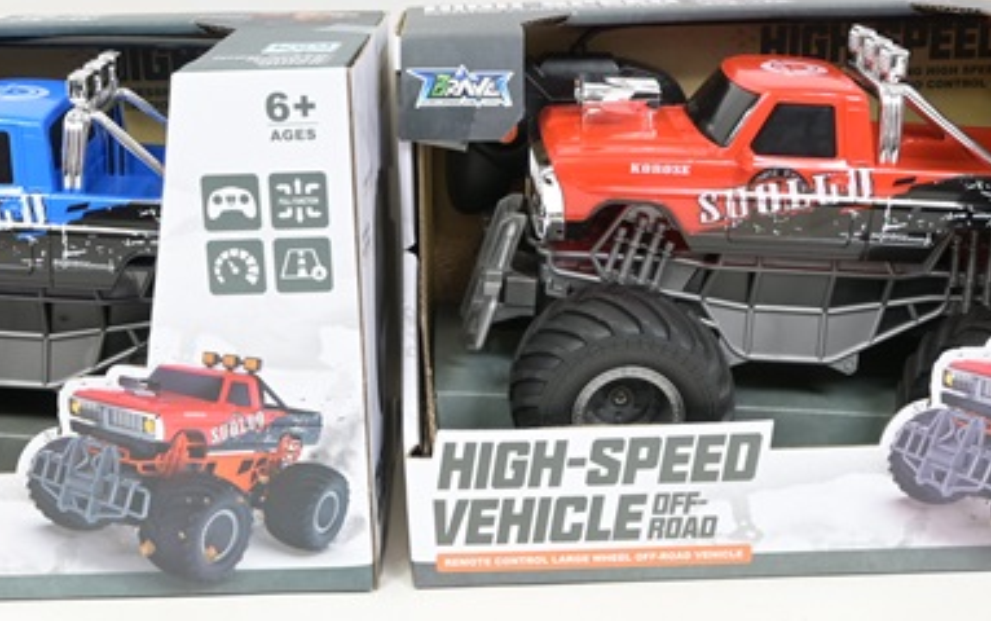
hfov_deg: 39.5
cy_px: 263
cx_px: 454
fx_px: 1378
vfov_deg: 25.4
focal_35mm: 51
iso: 200
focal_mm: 16
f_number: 5.6
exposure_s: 1/15
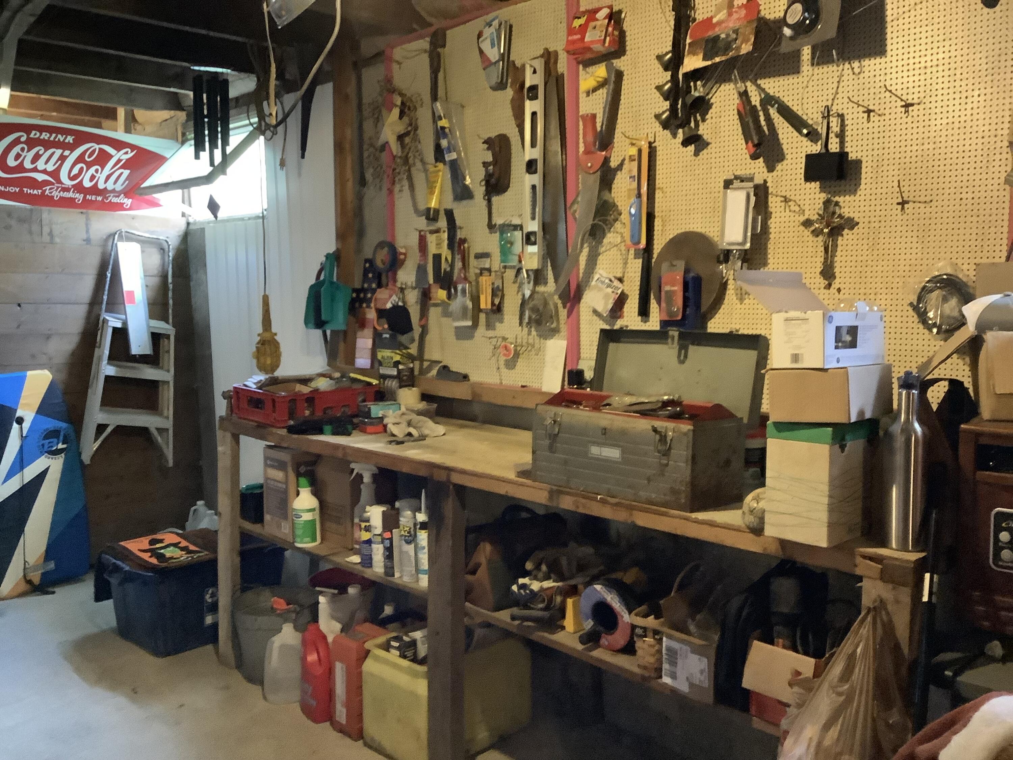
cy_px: 380
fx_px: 907
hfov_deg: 58.4
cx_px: 506
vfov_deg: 45.4
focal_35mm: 31
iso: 640
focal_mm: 3.3
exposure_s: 1/30
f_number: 2.4
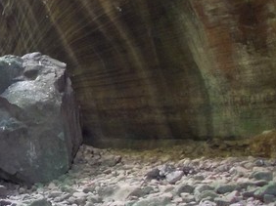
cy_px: 84
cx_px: -95
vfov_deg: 19.3
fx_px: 605
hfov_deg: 22.6
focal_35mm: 76
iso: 200
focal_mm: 4
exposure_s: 1/8
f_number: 2.7
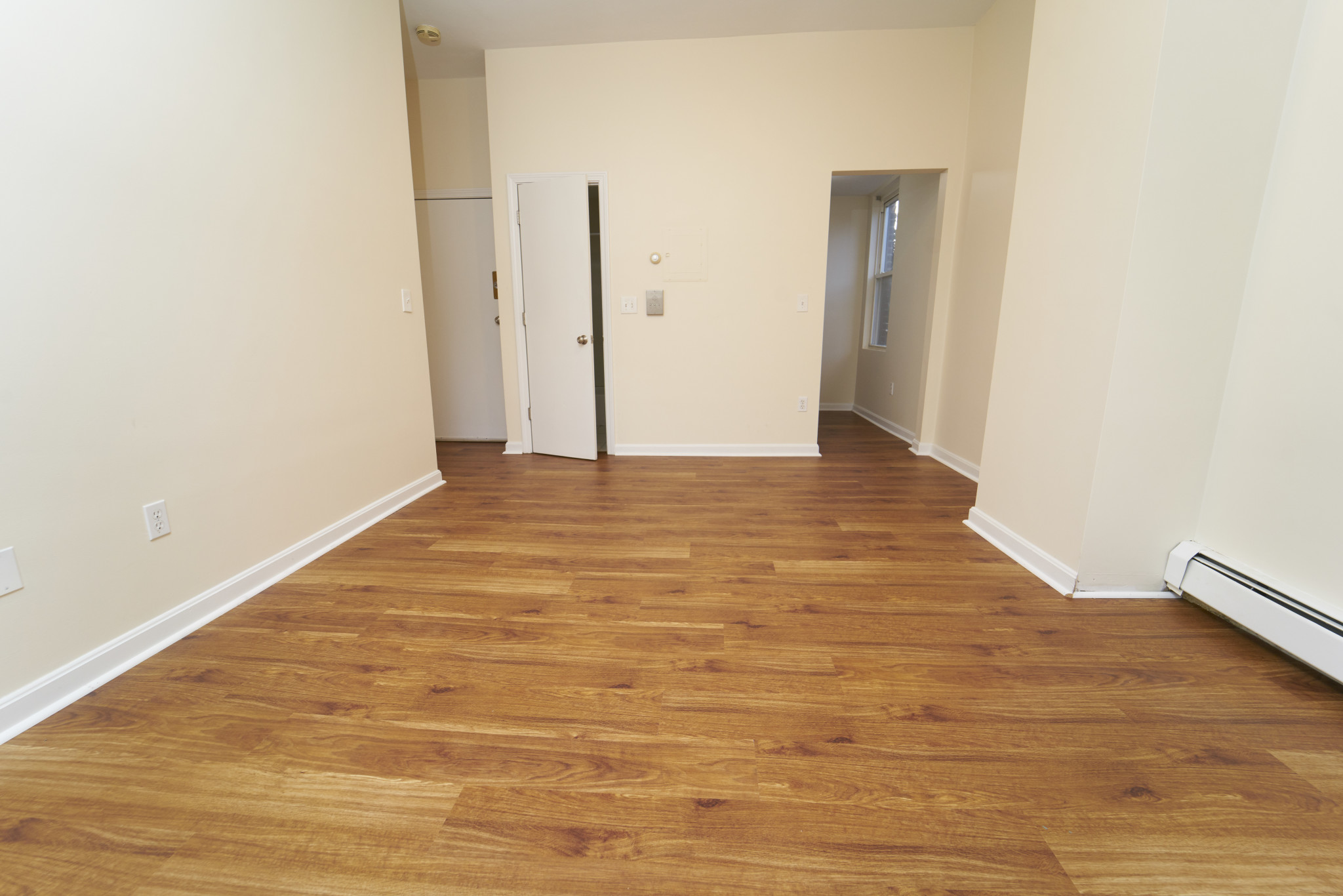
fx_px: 522
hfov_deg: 104.2
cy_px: 448
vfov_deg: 81.2
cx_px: 672
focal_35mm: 14
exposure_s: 1/20
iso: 320
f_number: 7.1
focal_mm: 14
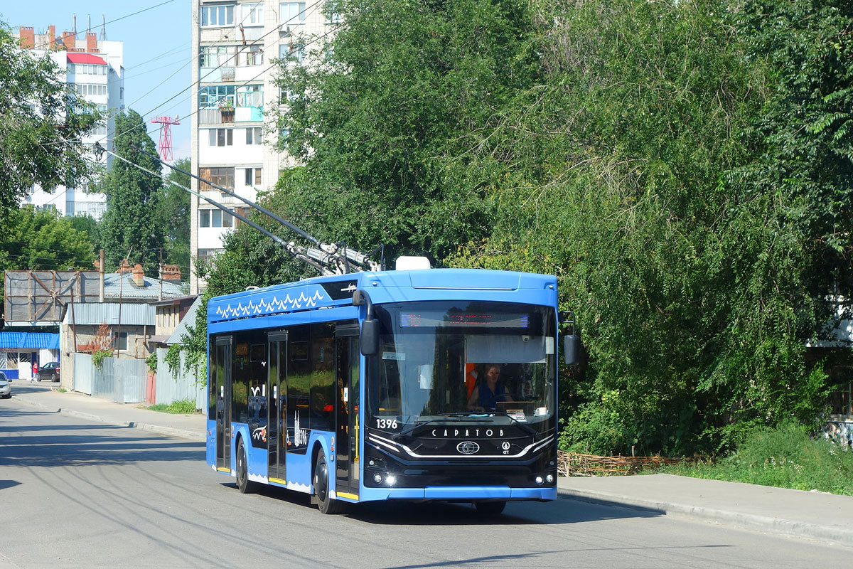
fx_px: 1895
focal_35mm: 80
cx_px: 426
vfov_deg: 17.1
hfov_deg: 25.4
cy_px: 284
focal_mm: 29.8
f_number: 5
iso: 125
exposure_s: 1/500
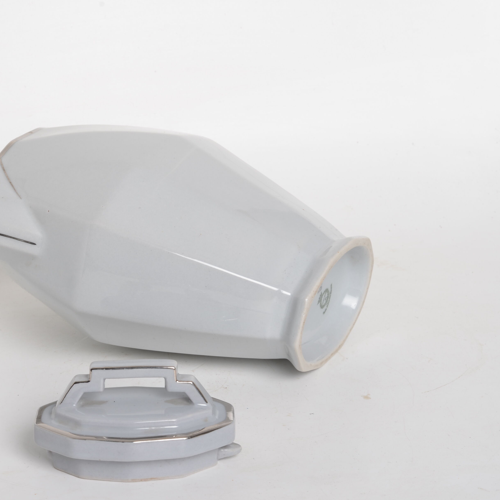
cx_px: 143
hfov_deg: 17.8
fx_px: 1585
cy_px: 248
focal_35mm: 97
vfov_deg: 17.9
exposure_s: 1/125
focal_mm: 50
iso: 100
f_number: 14
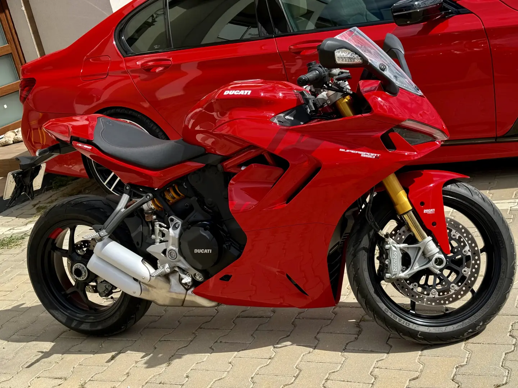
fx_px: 718
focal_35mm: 48
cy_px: 194
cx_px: 259
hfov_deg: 39.7
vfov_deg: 30.3
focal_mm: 6.76
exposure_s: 1/3378
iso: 100
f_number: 1.78
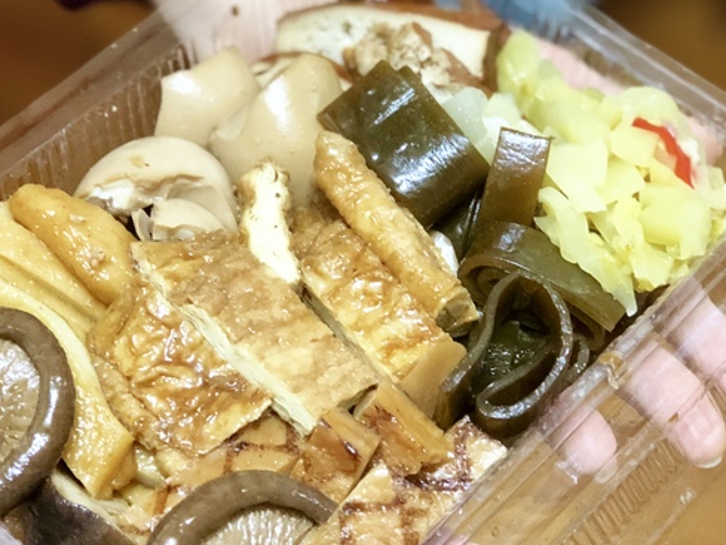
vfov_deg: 14.9
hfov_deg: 19.8
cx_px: 306
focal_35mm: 99
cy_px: 324
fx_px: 2077
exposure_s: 1/60
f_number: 2.8
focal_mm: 6.6
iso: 640
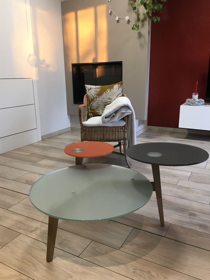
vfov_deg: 61.7
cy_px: 140
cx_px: 105
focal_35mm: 29
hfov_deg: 48.2
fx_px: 235
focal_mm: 4.15
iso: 80
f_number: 2.2
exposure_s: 1/33
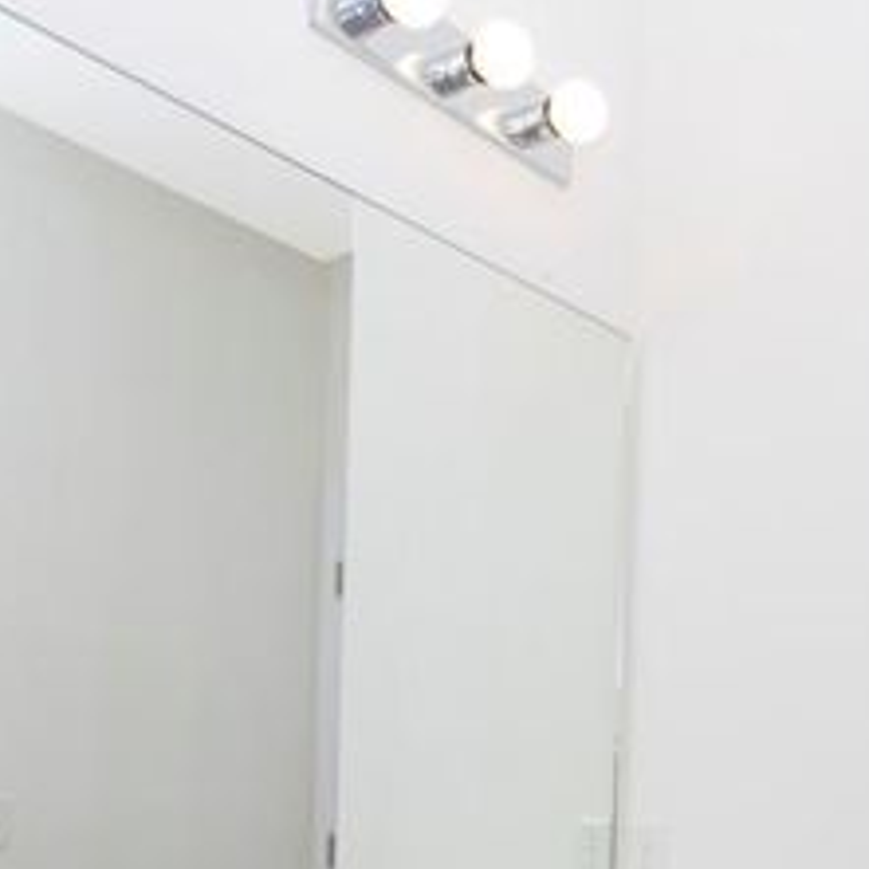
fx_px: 1306
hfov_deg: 35.2
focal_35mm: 46
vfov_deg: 33.8
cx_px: 741
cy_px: 855
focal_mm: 17
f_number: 22
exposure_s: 1/60
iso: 1000
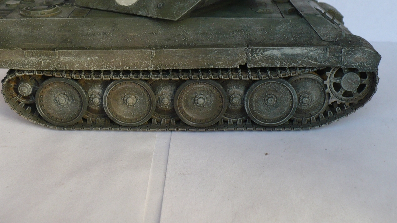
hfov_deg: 39.9
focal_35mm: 52
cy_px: 36
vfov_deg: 22.7
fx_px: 548
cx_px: 201
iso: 100
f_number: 2.8
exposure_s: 1/80
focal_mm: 6.1
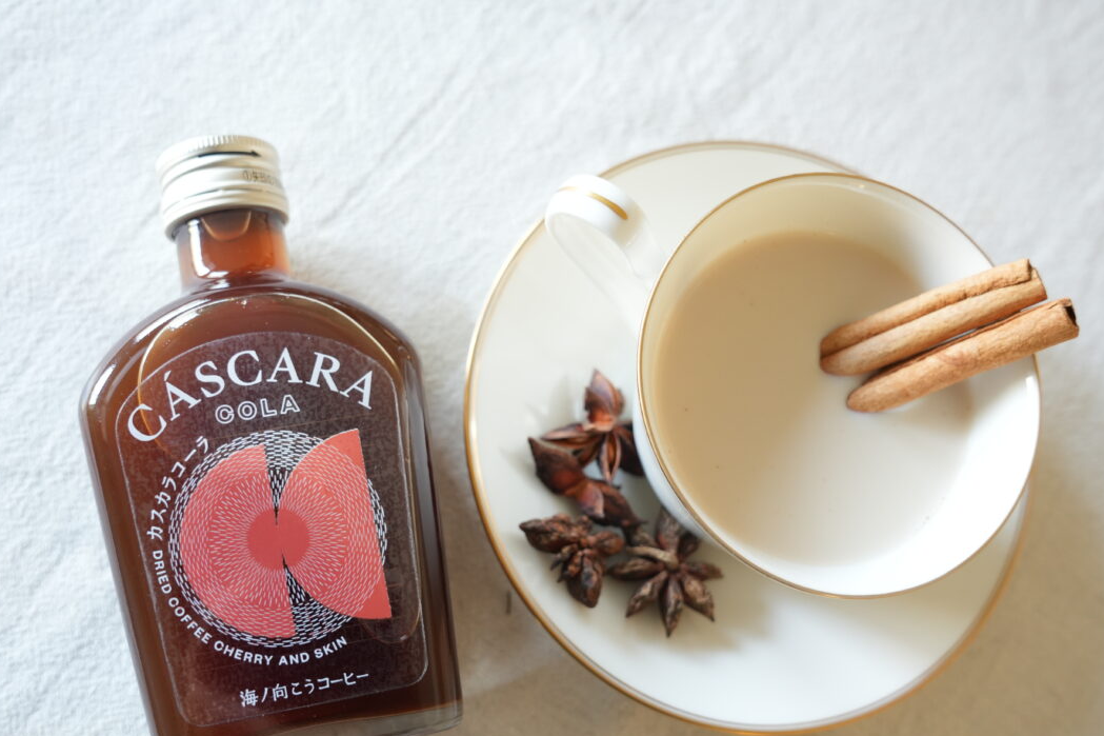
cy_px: 446
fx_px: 1200
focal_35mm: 39
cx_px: 546
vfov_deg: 34.0
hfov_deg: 49.4
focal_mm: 31.1
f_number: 4.5
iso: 1000
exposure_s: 1/25
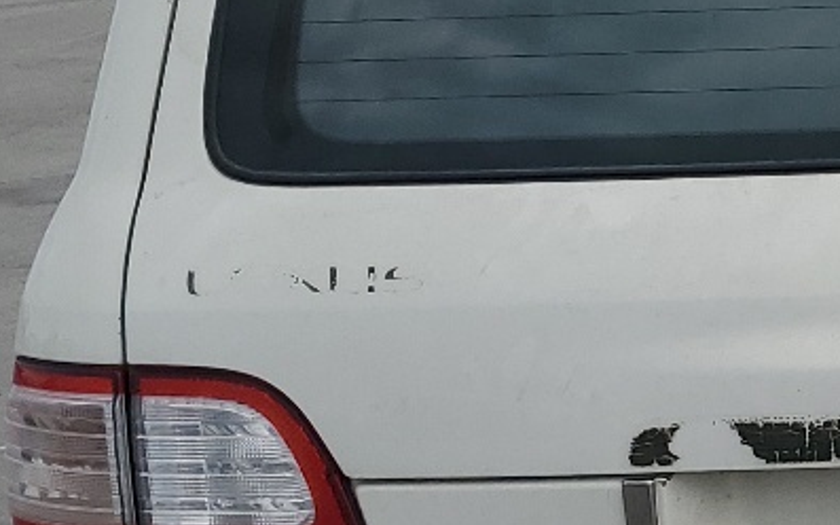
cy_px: 364
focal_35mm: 111
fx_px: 2541
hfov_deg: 17.4
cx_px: 1136
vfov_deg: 11.8
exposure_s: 1/3333
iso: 50
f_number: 1.5
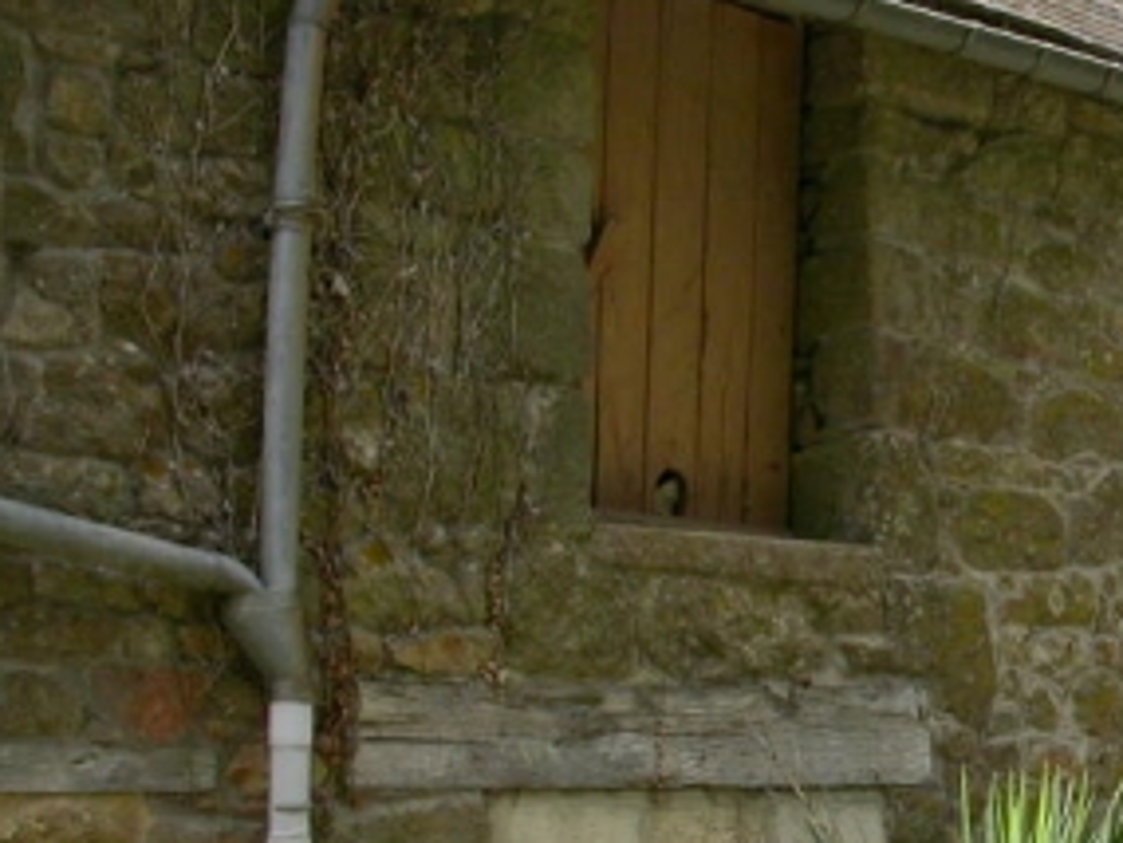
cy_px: 453
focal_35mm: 91
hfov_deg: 20.5
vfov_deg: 16.2
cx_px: 1245
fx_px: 2953
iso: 100
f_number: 6.7
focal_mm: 7.85
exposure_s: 1/198
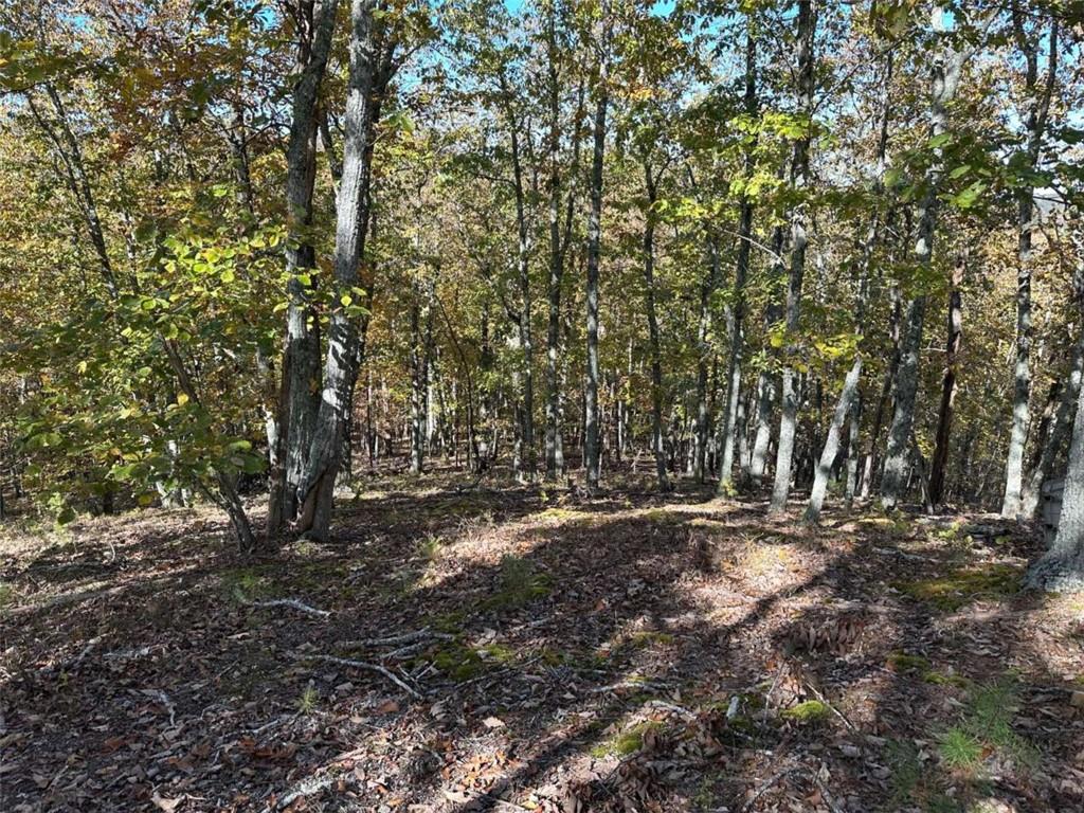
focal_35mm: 24
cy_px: 406
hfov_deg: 71.6
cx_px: 542
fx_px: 752
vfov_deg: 56.8
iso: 80
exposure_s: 1/491
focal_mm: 6.86
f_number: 1.78
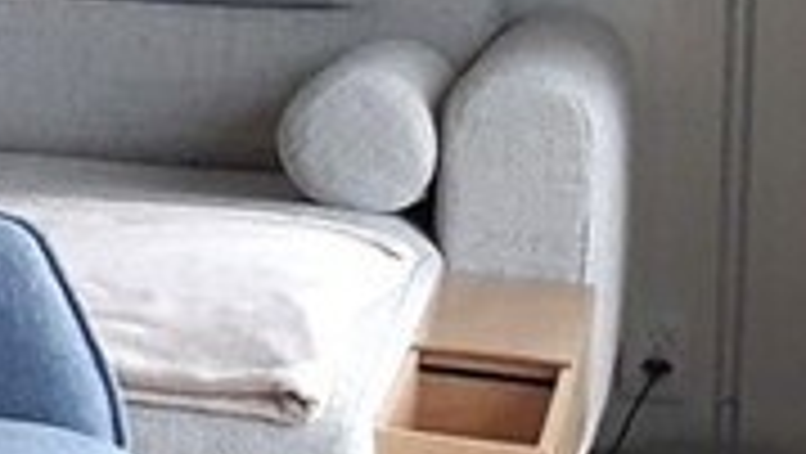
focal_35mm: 162
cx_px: -1477
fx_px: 3465
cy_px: -180
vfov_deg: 7.4
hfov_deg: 10.3
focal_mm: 3.92
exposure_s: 1/50
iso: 200
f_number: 1.7
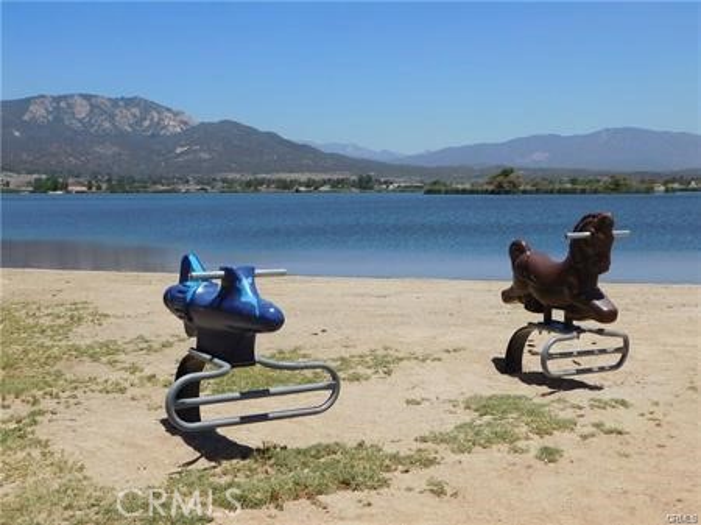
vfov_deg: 32.2
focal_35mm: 45
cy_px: 262
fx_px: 911
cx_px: 350
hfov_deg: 42.1
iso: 125
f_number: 7.4
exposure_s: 1/500
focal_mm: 8
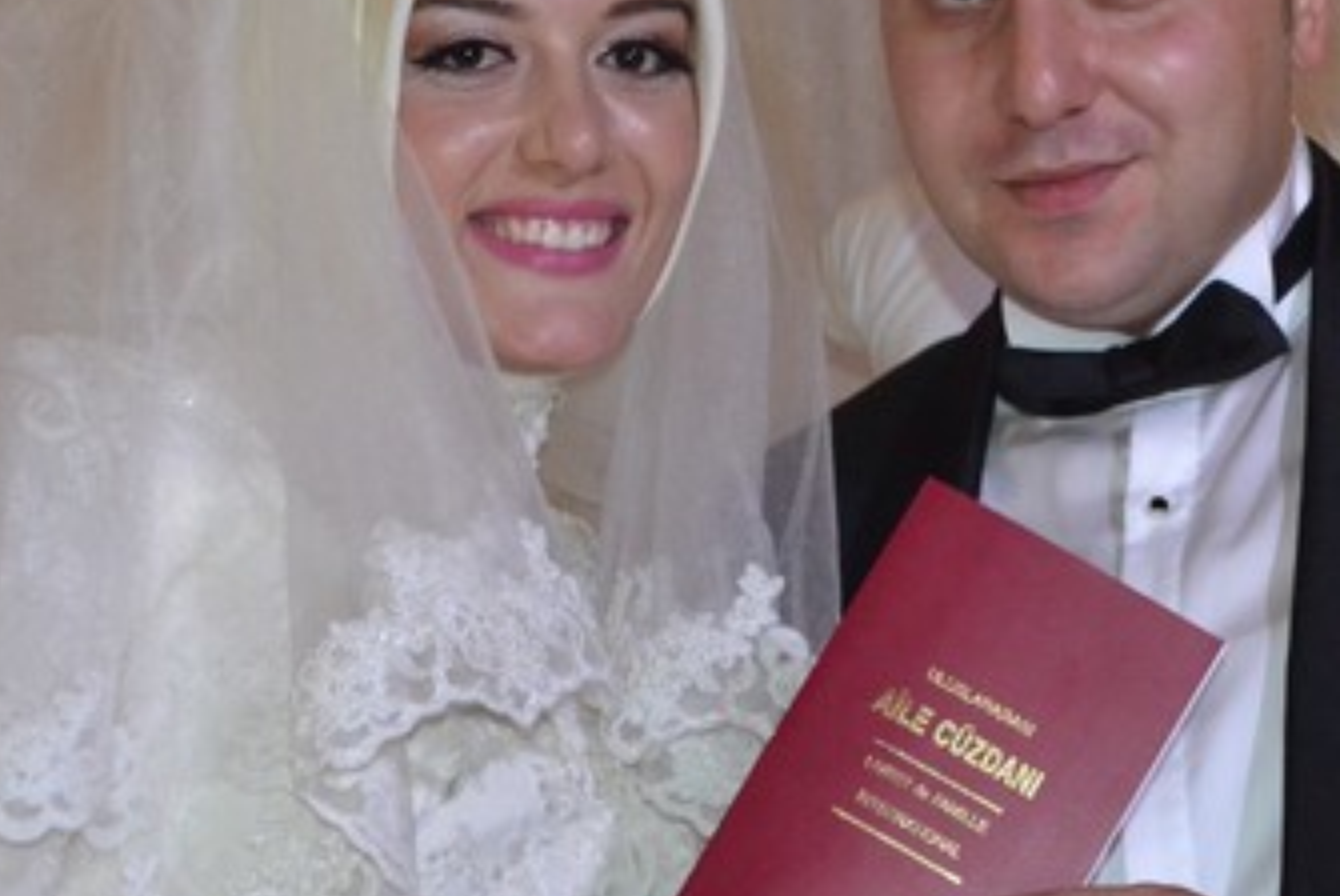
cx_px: 892
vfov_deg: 10.9
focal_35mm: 126
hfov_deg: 16.2
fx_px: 4694
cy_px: 510
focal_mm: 42
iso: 3200
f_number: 5.3
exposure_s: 1/60
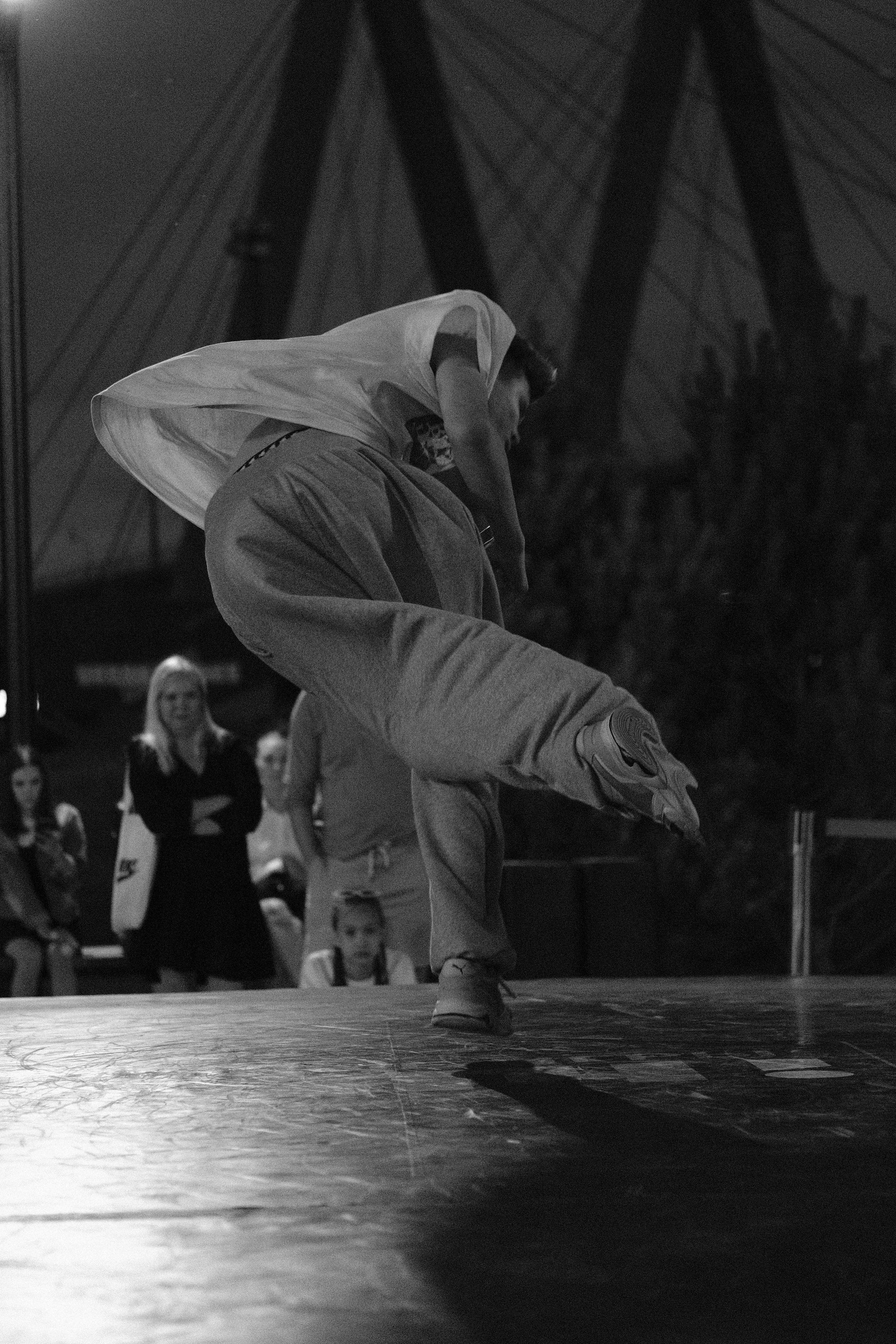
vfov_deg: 21.0
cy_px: 560
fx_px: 3621
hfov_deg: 14.1
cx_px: 426
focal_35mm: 97
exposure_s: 1/640
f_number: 2
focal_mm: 50
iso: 5000
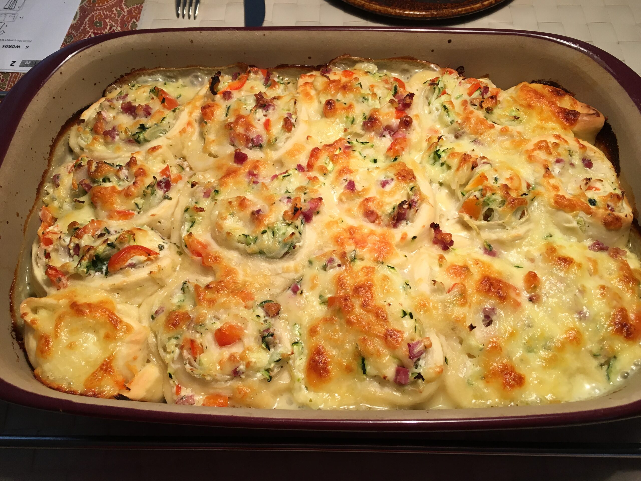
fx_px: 537
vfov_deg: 48.2
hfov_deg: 61.7
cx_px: 320
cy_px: 240
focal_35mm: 29
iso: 32
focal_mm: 4.15
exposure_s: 1/33
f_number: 2.2
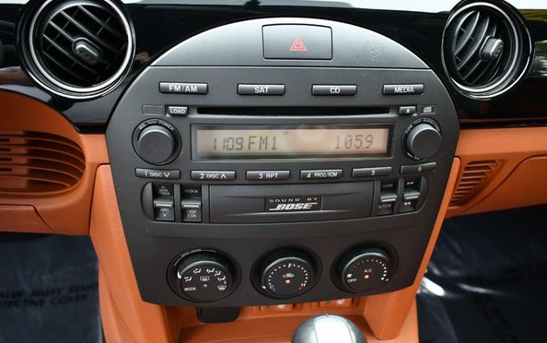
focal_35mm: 34
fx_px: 507
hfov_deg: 56.6
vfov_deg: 37.3
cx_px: 291
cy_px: 148
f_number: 3.8
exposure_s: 1/250
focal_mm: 21
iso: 720
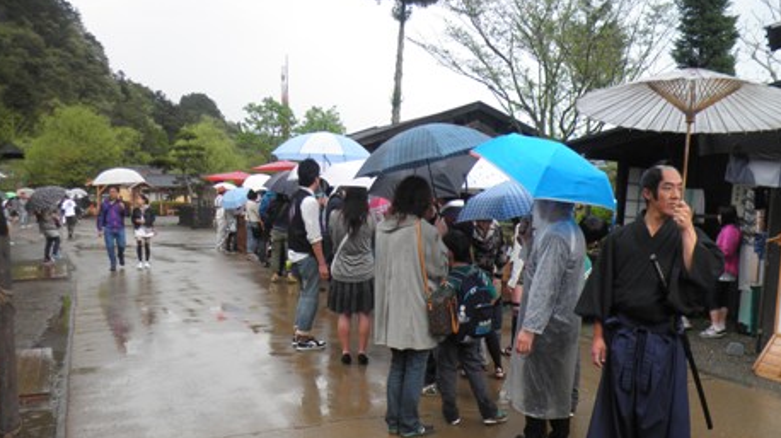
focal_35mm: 33
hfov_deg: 59.5
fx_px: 683
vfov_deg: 35.4
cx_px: 405
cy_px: 266
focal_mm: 4.7
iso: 64
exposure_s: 1/160
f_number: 2.8
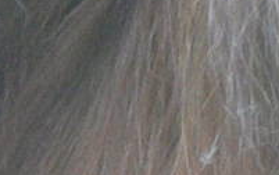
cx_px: -140
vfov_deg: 0.4
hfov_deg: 0.6
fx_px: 26947
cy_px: -176
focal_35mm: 3541
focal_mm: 88.8
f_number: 3.7
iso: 200
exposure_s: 1/25
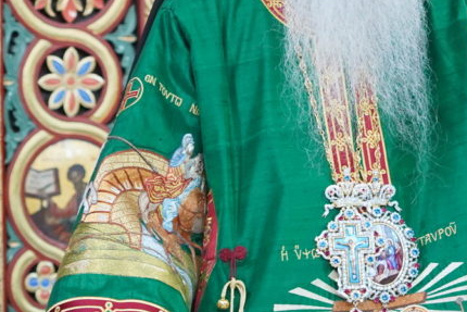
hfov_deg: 8.2
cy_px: 19
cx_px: 319
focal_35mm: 250
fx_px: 3244
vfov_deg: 5.5
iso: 1600
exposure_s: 1/250
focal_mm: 70
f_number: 3.2
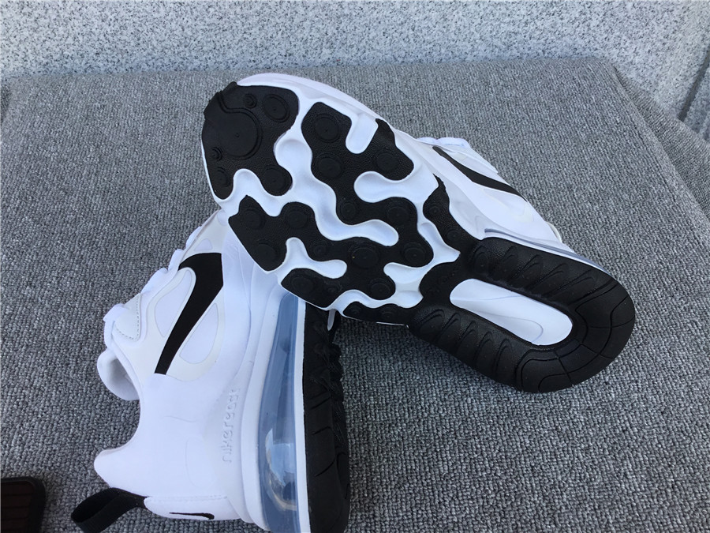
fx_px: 636
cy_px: 266
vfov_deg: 45.4
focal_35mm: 31
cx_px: 355
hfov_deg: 58.4
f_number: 2.4
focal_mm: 3.3
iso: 25
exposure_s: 1/234
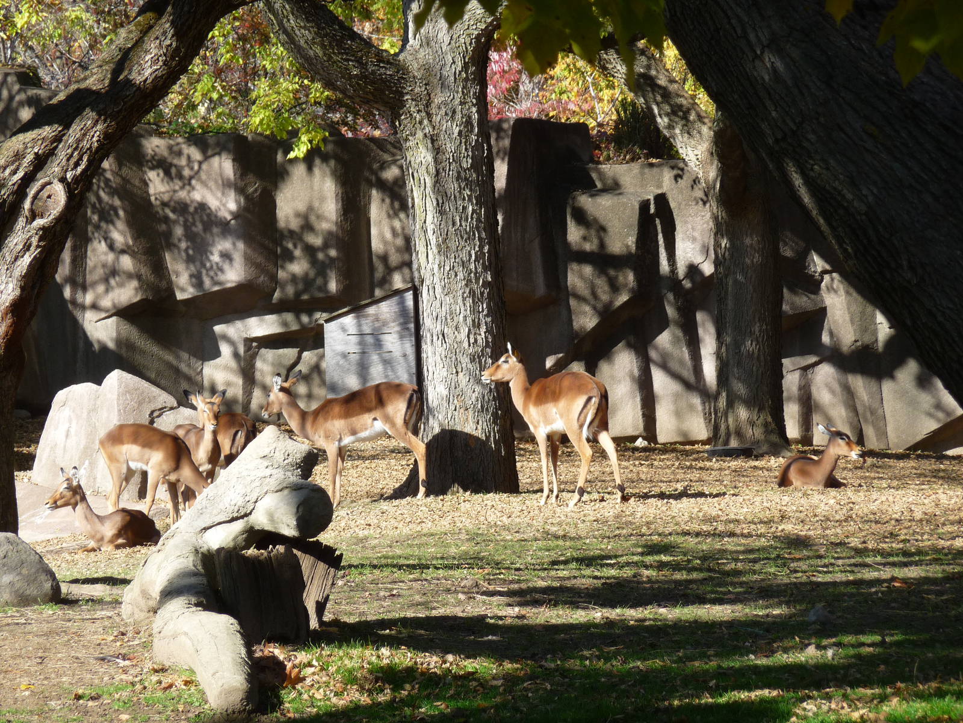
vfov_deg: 7.5
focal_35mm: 199
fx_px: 5536
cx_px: 482
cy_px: 362
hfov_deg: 9.9
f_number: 4.8
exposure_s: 1/200
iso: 100
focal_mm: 34.2
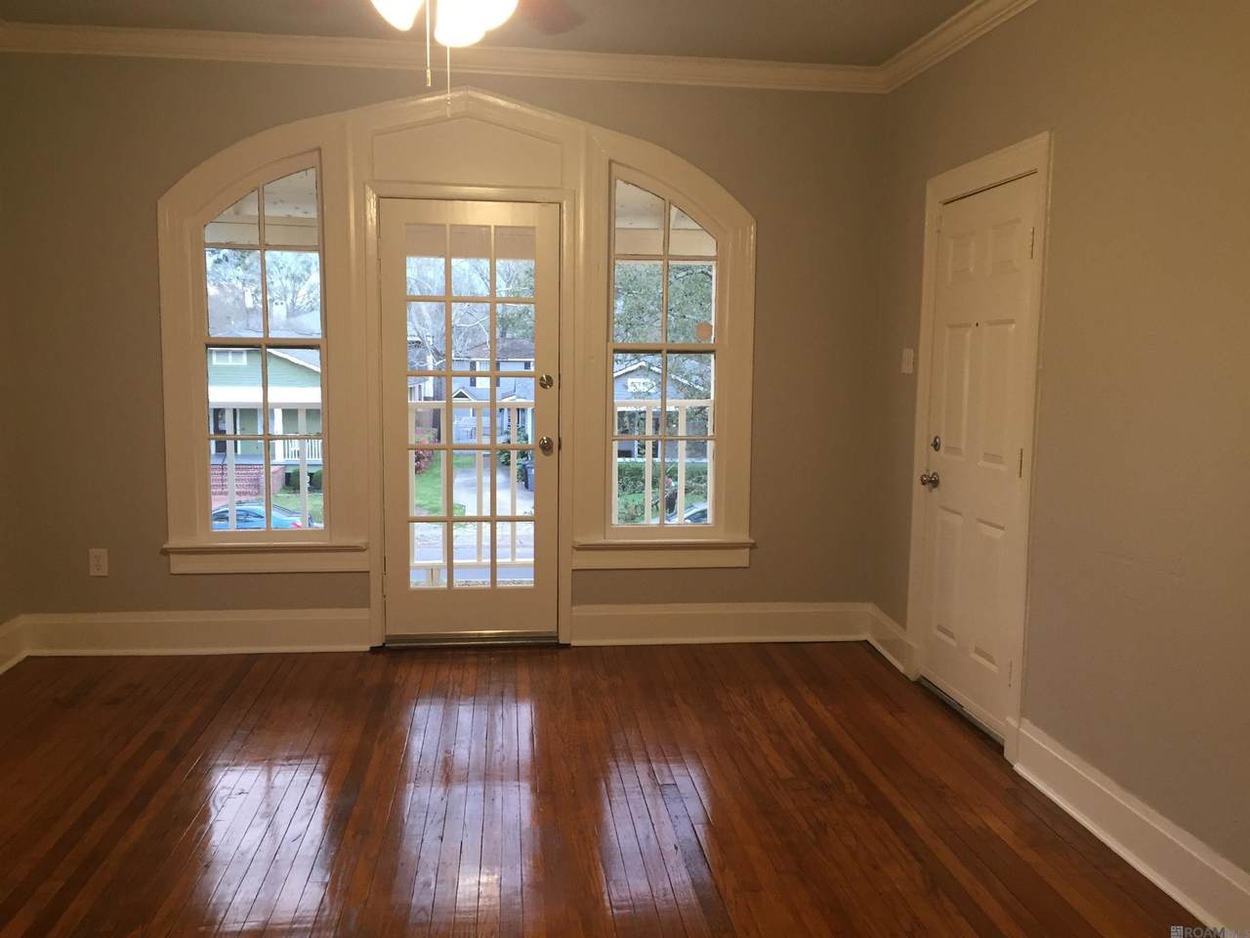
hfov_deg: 61.7
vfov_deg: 48.2
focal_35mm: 29
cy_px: 469
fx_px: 1047
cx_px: 625
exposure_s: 1/30
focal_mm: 4.15
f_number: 2.2
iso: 100
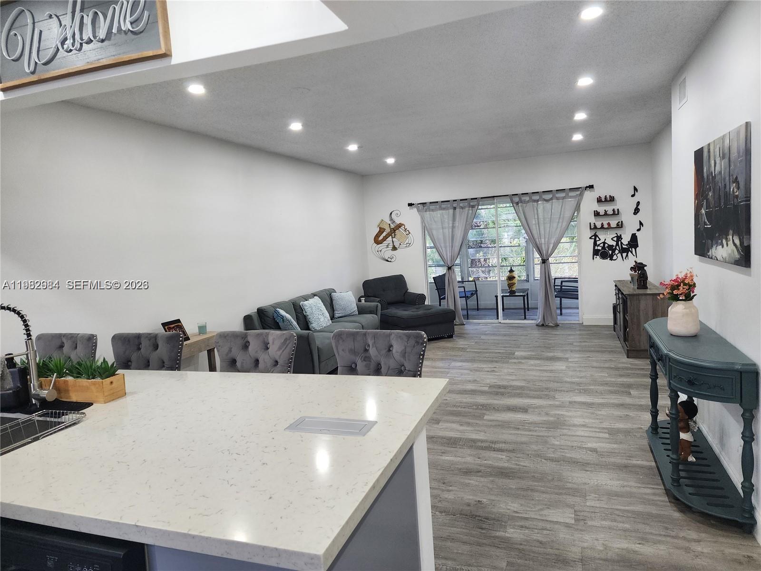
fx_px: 506
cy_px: 286
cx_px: 380
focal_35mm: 23
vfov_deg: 58.9
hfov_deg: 73.9
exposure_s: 1/120
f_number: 1.8
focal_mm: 6.4
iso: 200
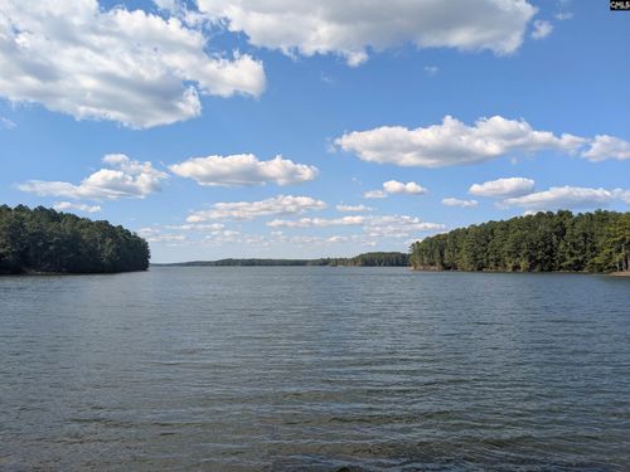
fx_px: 491
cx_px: 315
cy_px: 236
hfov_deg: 65.3
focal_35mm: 27
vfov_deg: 51.4
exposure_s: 1/3344
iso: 56
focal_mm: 4.38
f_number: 1.73
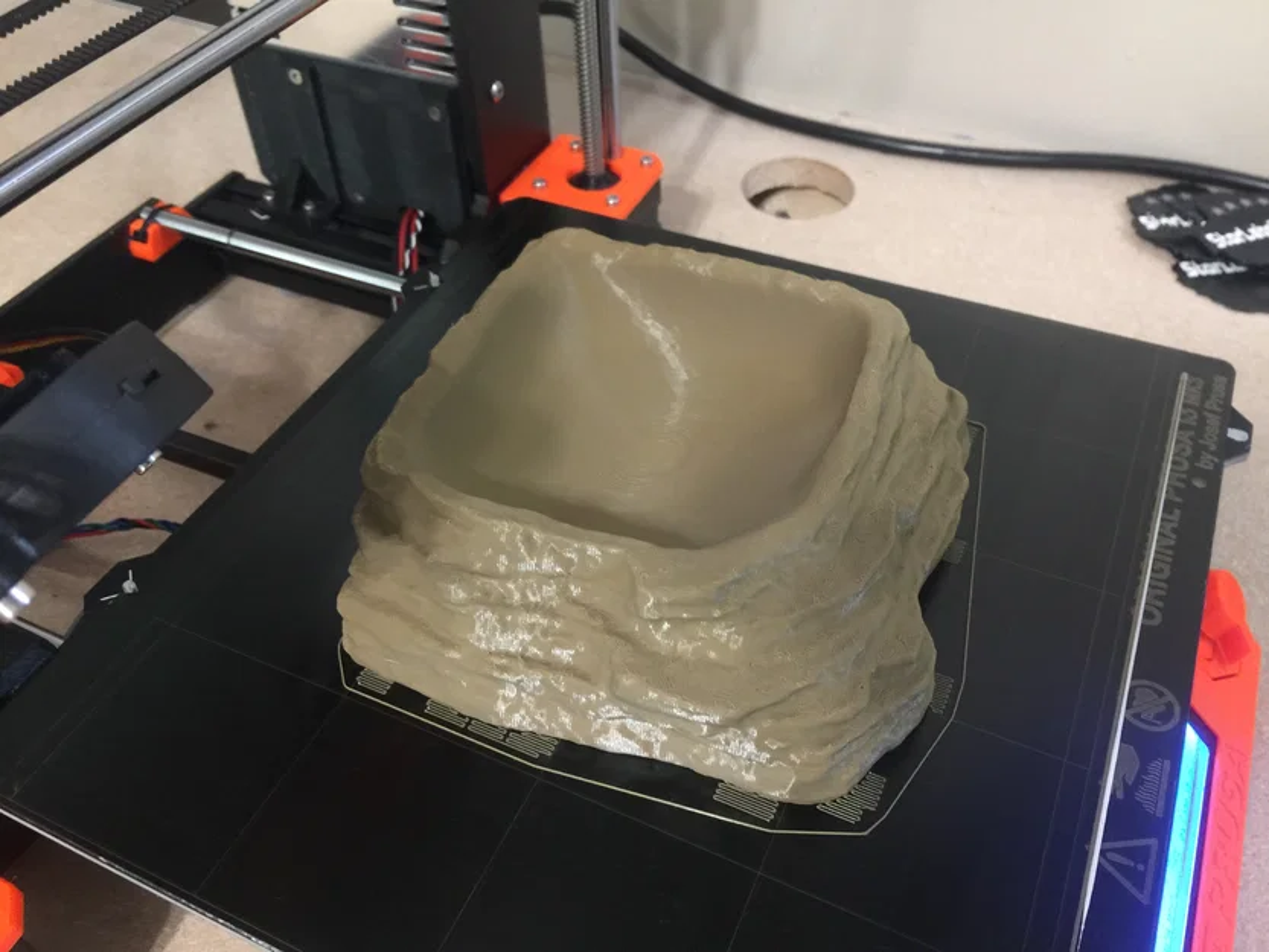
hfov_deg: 61.7
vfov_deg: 48.2
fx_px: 1063
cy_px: 476
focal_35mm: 29
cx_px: 634
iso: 64
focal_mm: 4.15
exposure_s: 1/4
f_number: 2.2
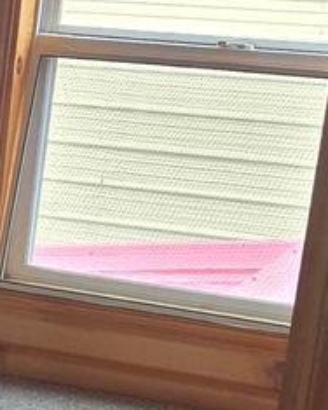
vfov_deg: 13.0
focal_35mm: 147
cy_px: 370
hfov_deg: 9.0
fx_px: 1784
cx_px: -565
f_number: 1.8
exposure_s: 1/180
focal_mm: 5.4
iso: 80
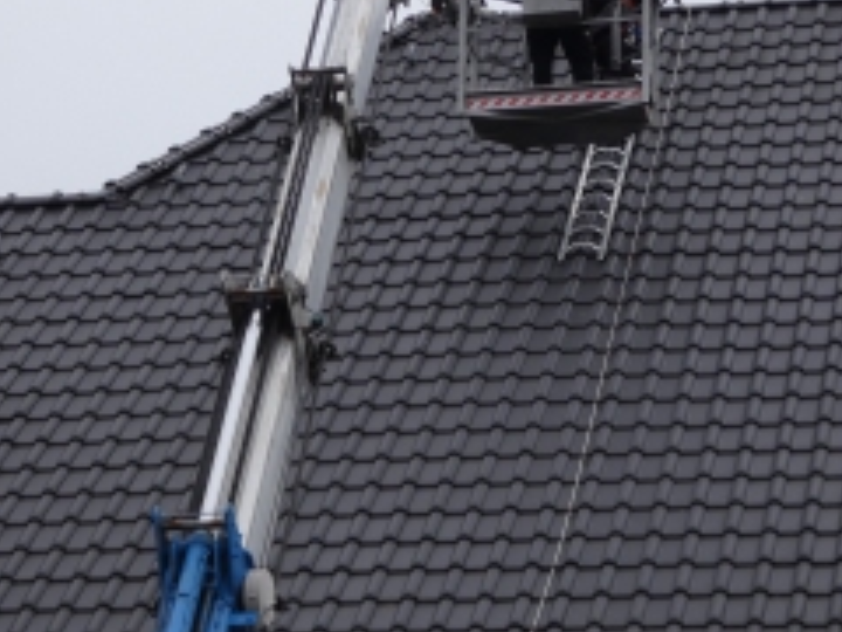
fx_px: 4062
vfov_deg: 8.9
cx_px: 481
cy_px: 140
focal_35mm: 167
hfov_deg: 11.8
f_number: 4.8
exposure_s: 1/100
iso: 80
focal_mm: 17.9
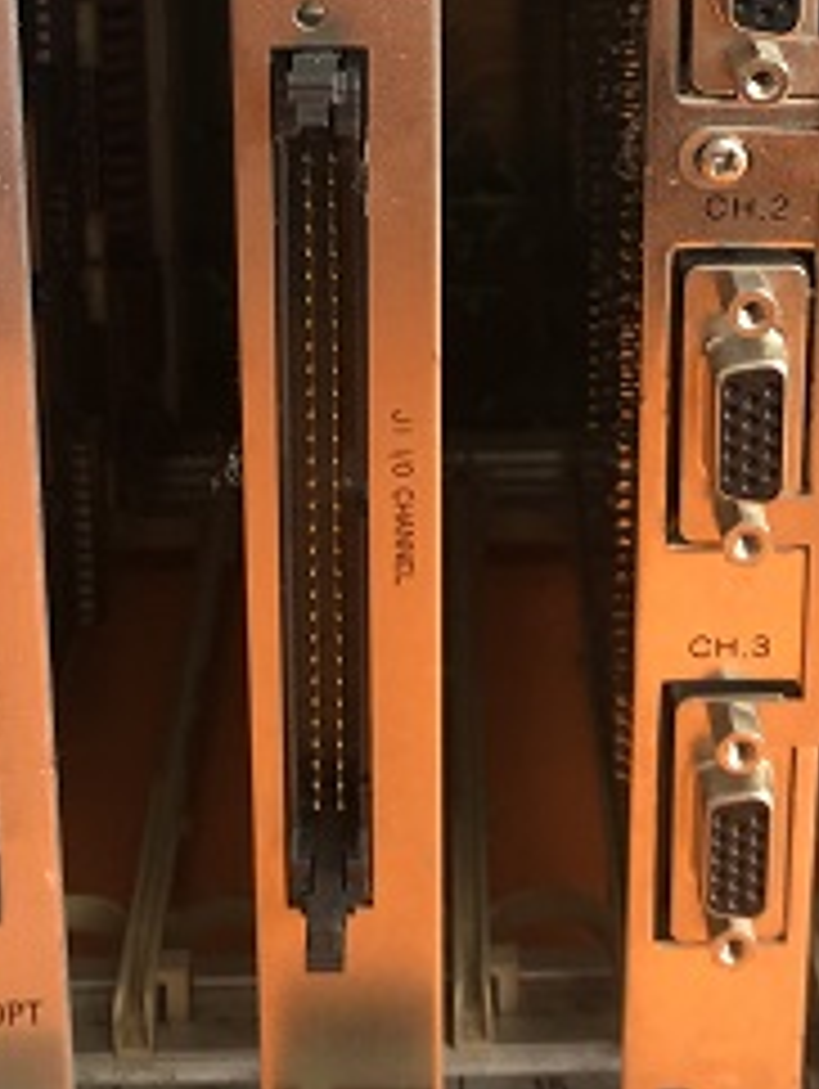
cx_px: 518
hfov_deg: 21.0
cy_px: -29
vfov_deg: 26.1
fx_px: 2204
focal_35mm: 70
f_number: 1.8
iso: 50
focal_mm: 3.99
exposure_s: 1/17
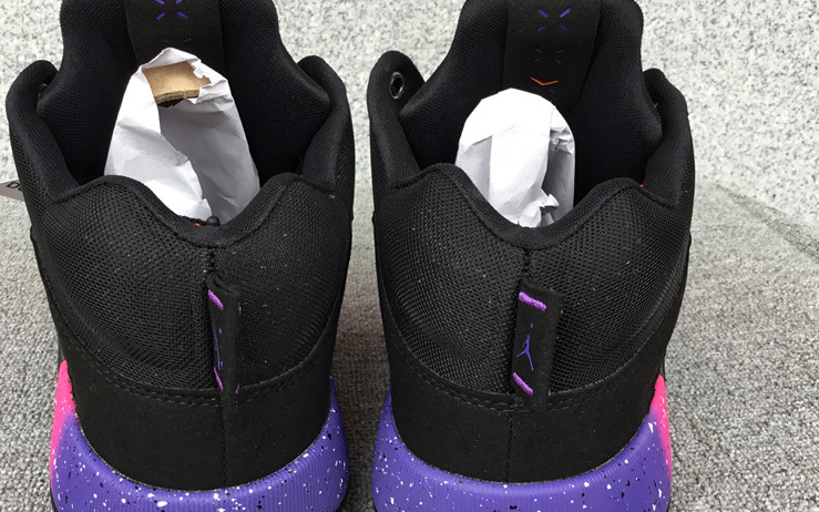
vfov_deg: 32.0
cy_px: 268
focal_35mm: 40
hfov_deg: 49.3
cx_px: 389
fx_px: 893
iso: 40
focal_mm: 3.3
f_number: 2.4
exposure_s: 1/100
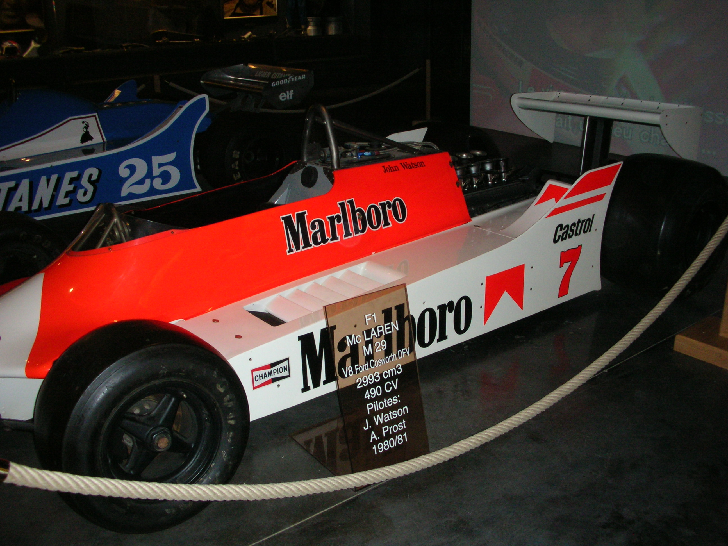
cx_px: 364
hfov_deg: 52.6
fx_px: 736
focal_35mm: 35
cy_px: 273
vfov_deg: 40.7
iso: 195
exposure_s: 1/60.1
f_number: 3
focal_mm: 5.8
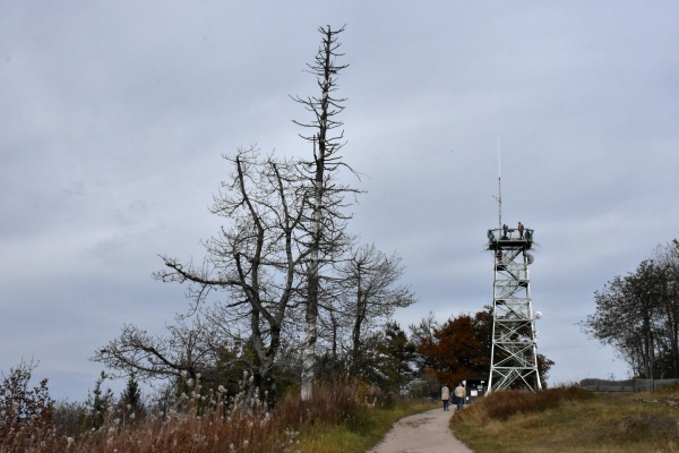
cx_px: 340
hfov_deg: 43.6
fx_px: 849
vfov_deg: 29.9
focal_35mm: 45
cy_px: 226
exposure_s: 1/8000
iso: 2200
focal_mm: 30
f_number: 13
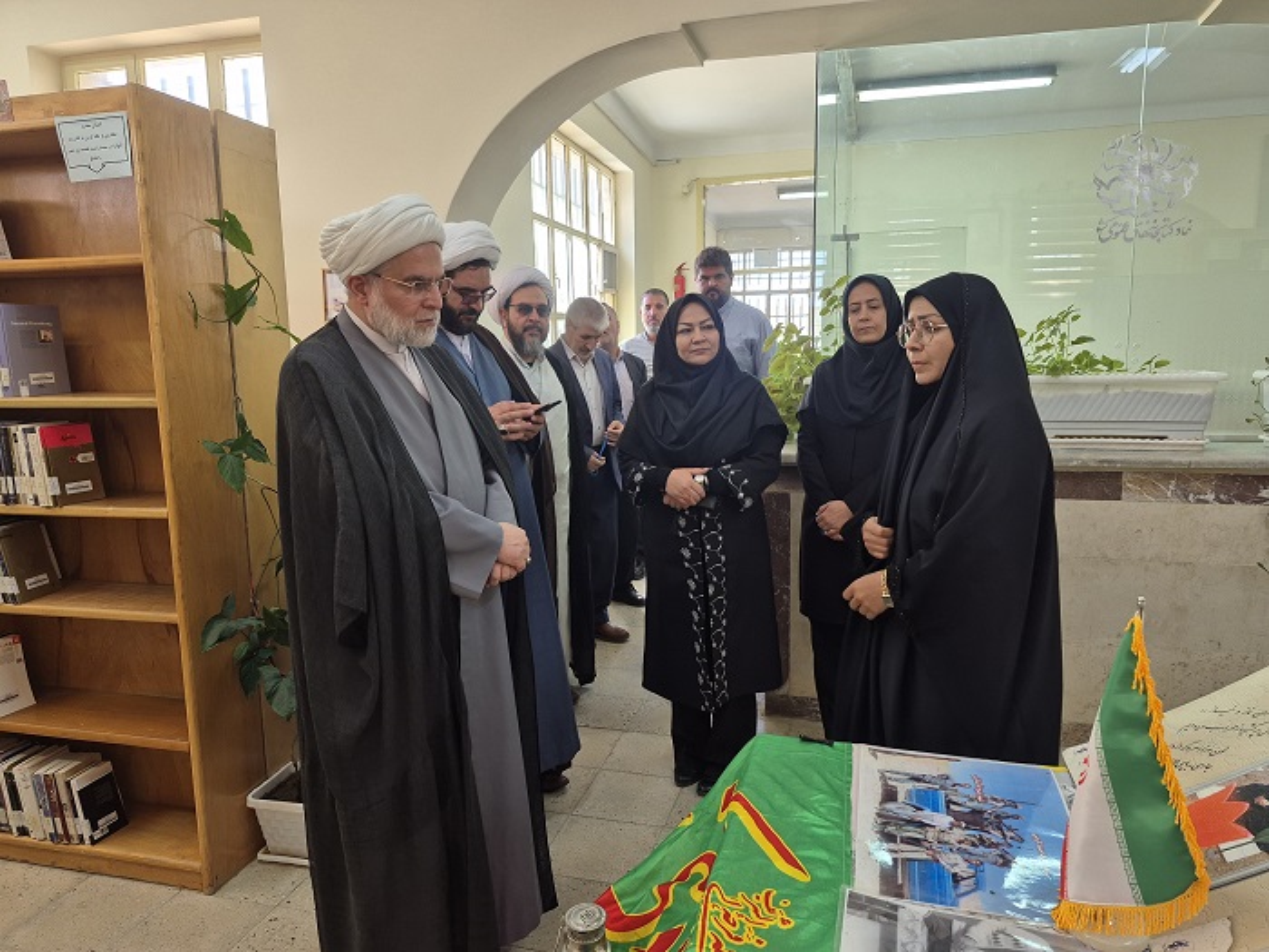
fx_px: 843
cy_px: 476
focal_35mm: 23
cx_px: 634
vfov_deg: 58.9
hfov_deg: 73.9
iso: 100
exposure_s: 1/100
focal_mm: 5.4
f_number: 1.8
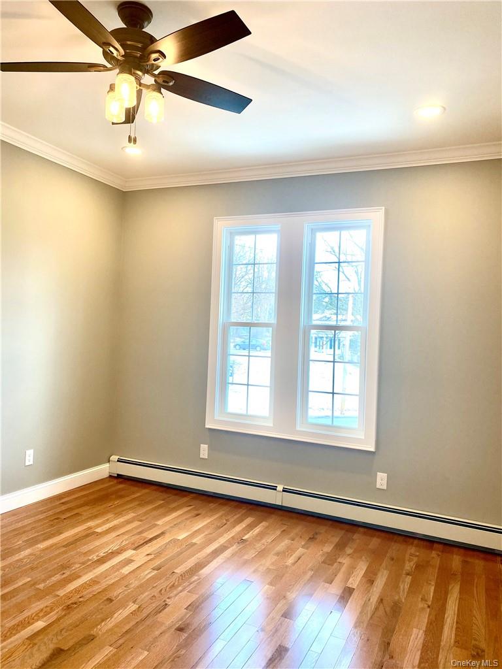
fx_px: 503
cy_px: 334
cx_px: 251
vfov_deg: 67.3
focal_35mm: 26
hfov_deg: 53.1
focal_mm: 4.25
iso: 80
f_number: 1.8
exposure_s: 1/120
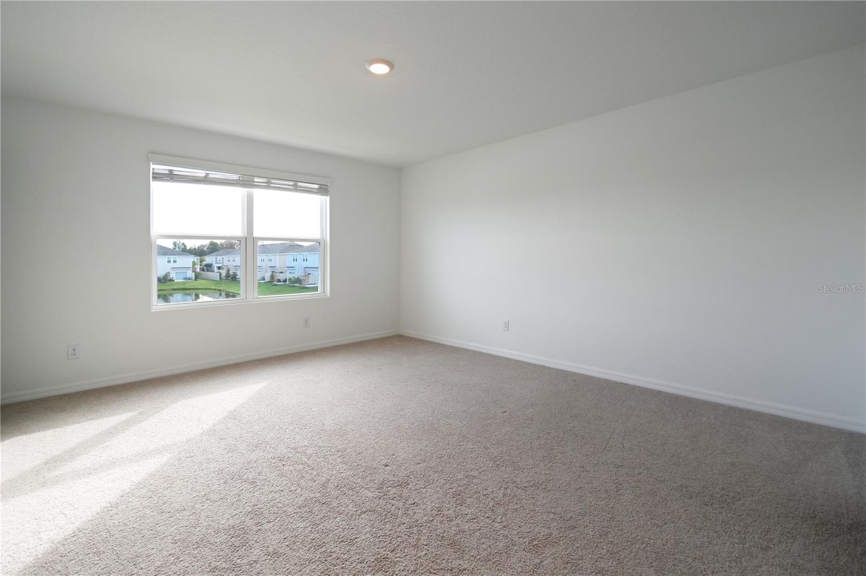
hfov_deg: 100.4
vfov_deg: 77.2
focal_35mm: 15
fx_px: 361
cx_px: 433
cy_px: 288
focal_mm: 10
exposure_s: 1/125
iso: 72
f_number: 3.5
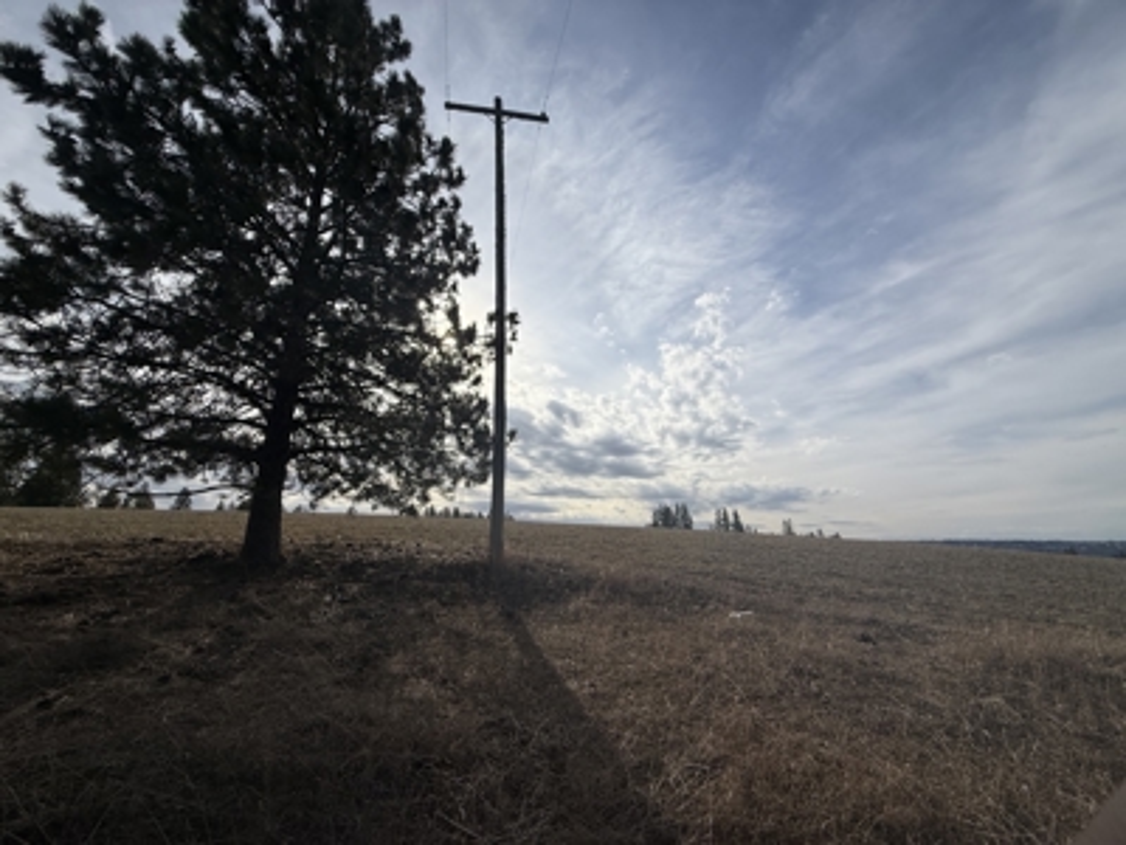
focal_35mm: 14
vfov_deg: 85.7
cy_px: 422
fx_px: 455
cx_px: 563
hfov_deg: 102.1
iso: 40
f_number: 2.2
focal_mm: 2.22
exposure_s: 1/7634
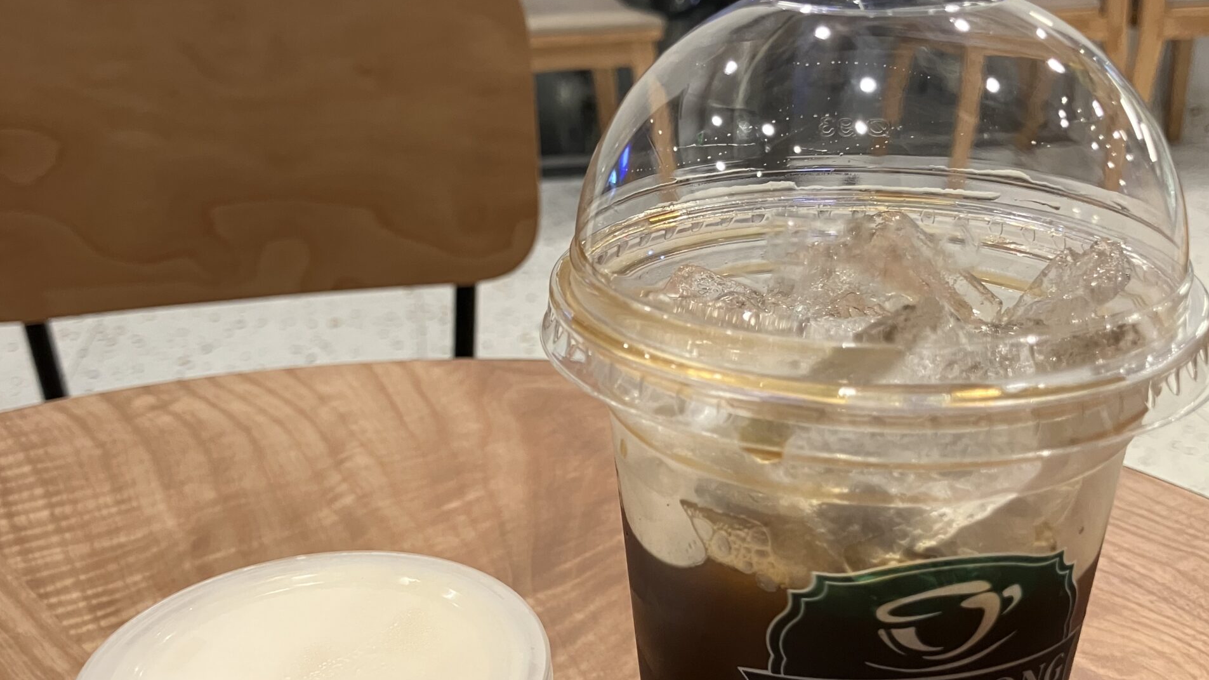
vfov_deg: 29.0
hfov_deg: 49.4
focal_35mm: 41
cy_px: 388
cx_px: 604
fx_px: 1314
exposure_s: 1/50
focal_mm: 3.99
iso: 160
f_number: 1.8
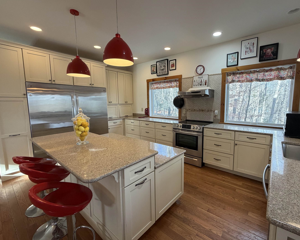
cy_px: 118
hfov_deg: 92.7
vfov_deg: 80.4
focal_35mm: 16
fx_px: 142
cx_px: 168
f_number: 2.2
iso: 200
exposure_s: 1/120
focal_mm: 2.22
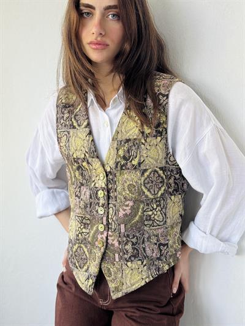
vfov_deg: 39.6
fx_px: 453
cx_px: 122
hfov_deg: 30.3
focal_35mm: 48
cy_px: 163
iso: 50
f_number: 1.78
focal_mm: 6.76
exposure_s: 1/121
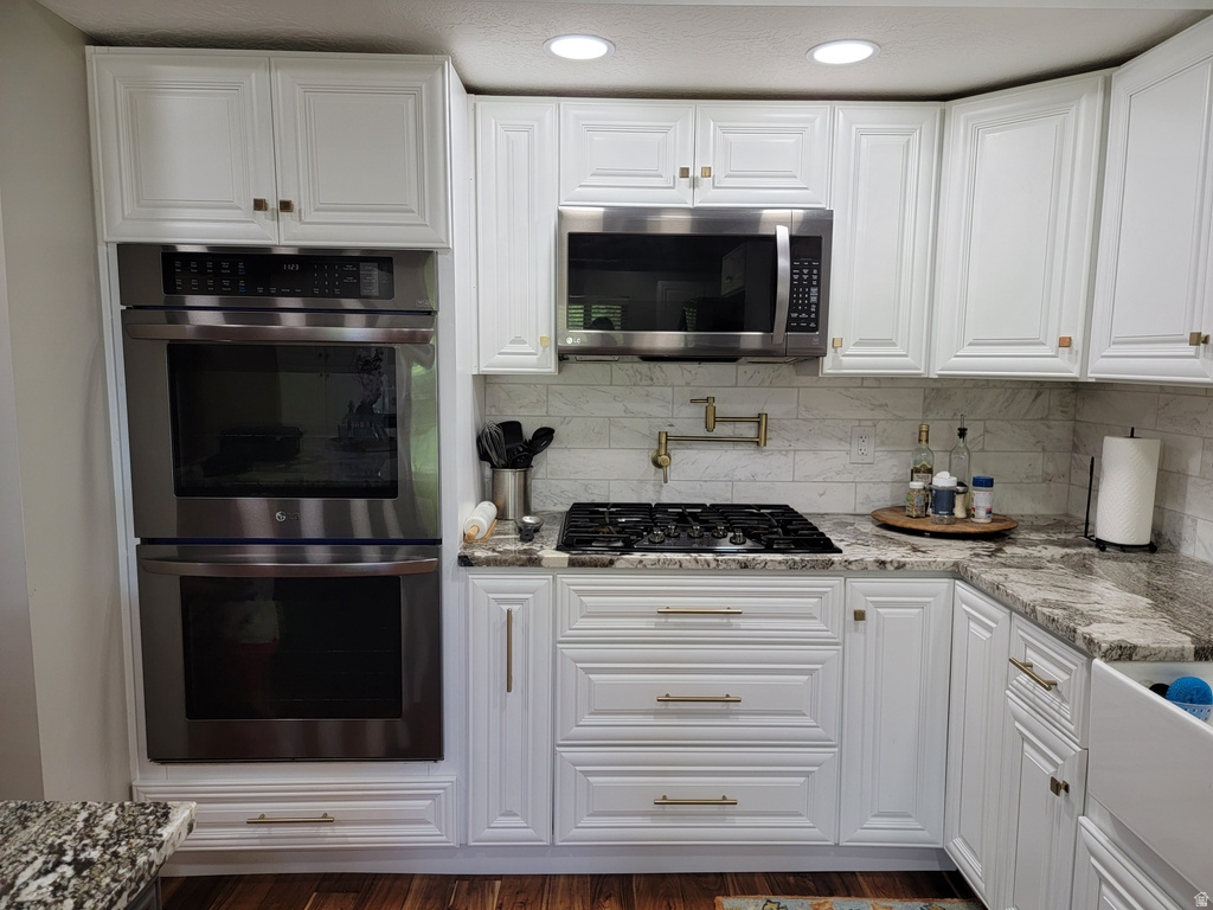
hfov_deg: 71.6
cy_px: 455
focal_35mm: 24
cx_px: 606
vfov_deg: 56.8
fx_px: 841
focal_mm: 6.7
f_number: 1.8
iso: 160
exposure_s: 1/119
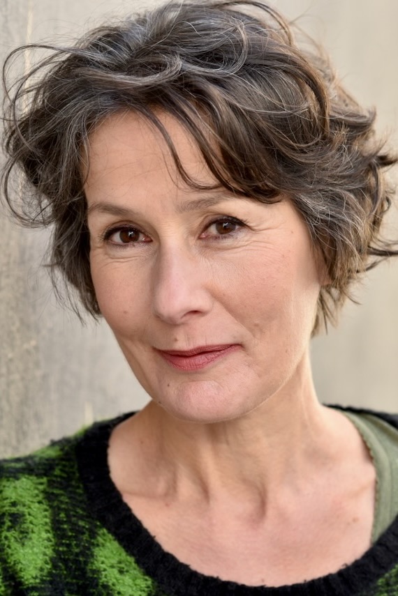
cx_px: 199
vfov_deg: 23.9
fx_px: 1409
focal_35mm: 85
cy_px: 298
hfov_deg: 16.1
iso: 400
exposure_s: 1/250
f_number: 4.5
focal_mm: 85
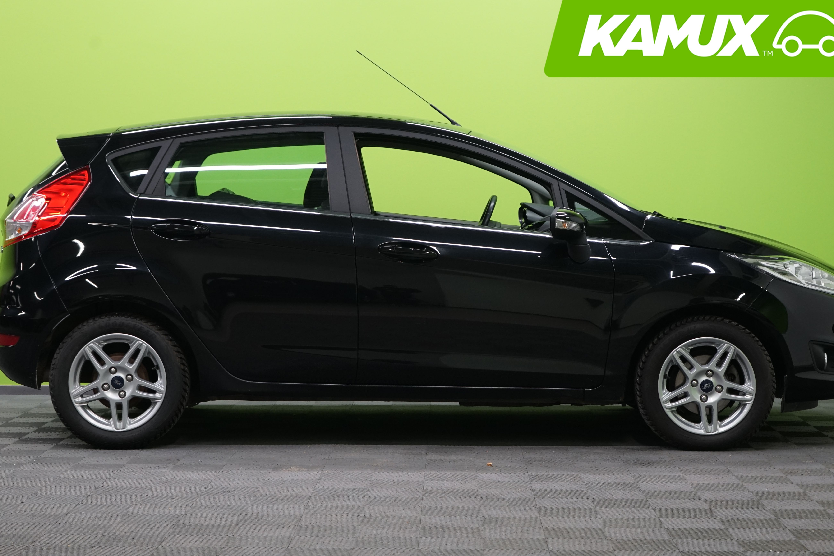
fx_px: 1876
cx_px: 423
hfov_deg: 25.1
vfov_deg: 16.9
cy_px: 285
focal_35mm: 81
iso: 800
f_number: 5.6
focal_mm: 70
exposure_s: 1/50
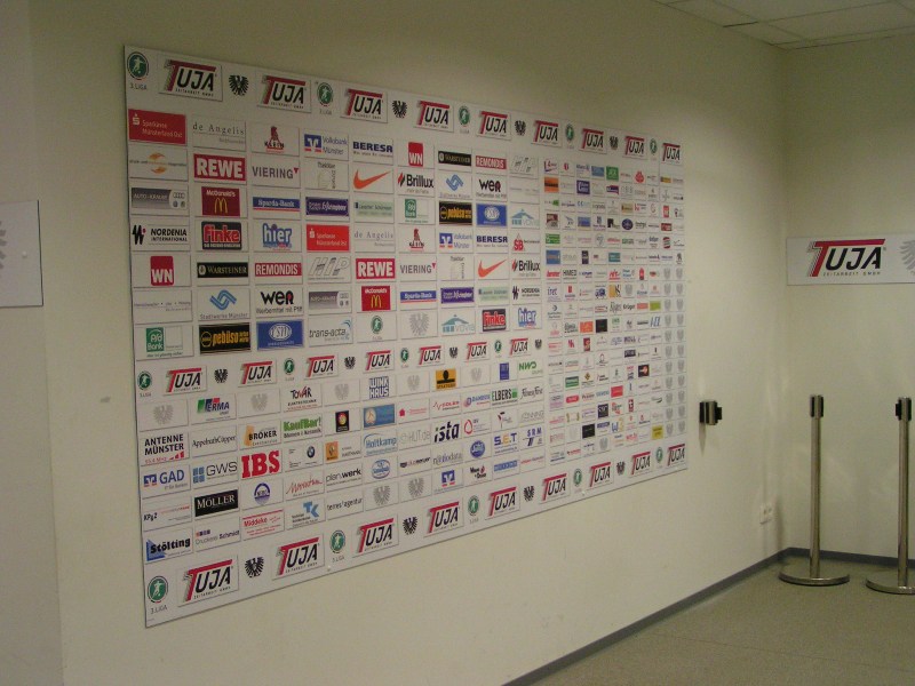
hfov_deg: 40.4
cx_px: 458
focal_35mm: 47
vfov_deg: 30.9
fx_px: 1242
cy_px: 343
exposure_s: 1/50
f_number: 2.8
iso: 200
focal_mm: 7.3
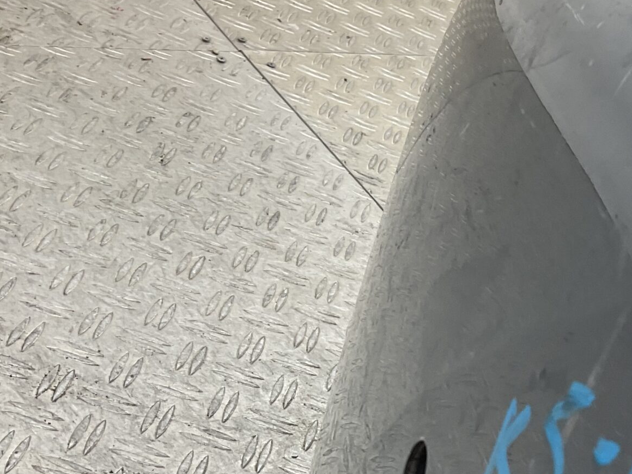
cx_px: 688
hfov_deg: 27.8
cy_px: 289
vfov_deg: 22.9
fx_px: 1168
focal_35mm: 64
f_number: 1.8
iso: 32
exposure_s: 1/100
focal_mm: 3
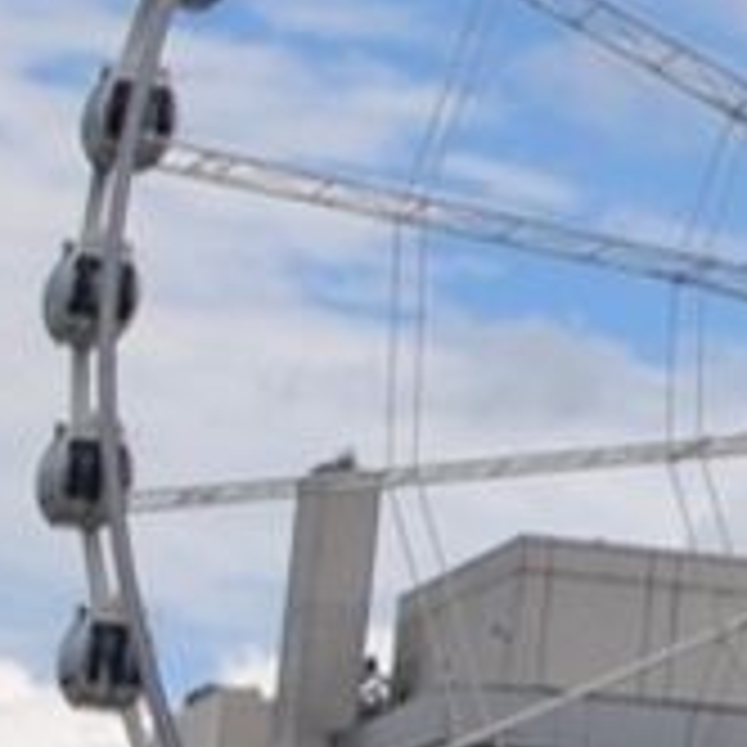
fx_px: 6079
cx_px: 3452
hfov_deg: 5.6
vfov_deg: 7.0
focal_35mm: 249
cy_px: 20
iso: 200
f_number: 11
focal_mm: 18
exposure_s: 1/500
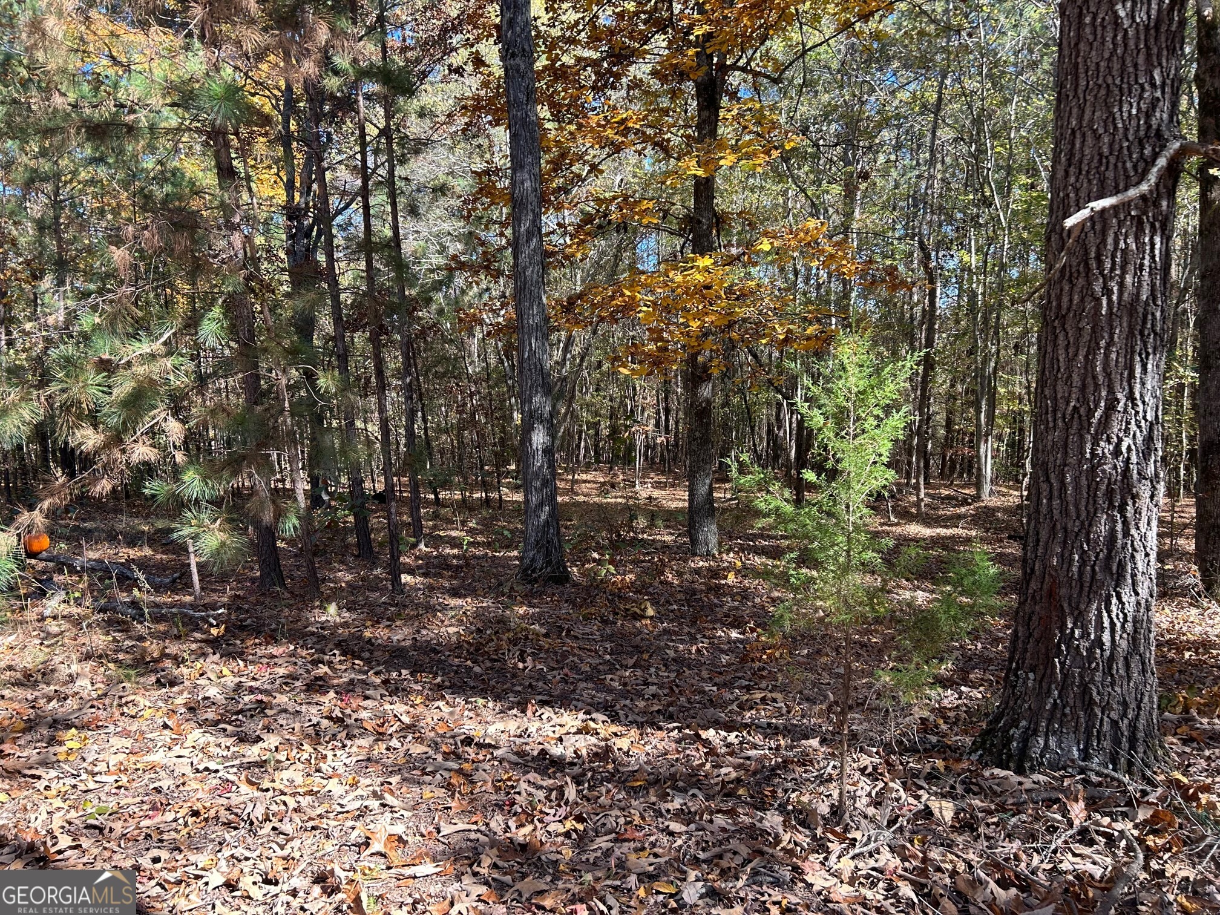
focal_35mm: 26
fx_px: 916
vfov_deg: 53.1
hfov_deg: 67.3
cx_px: 610
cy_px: 458
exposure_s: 1/371
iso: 50
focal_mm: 5.7
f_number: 1.5
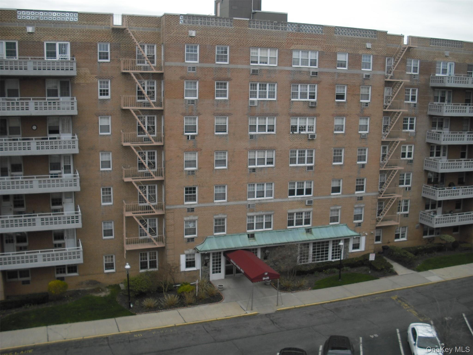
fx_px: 519
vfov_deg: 37.7
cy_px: 178
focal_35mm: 38
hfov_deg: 49.0
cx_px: 236
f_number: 5.6
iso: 64
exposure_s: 1/160
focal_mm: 6.2
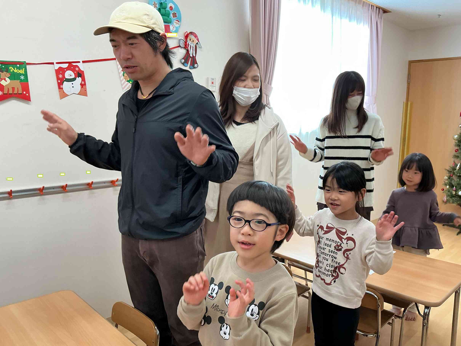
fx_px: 386
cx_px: 230
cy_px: 173
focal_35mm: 29
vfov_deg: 48.2
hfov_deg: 61.7
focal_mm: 3
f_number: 1.8
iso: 64
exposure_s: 1/120
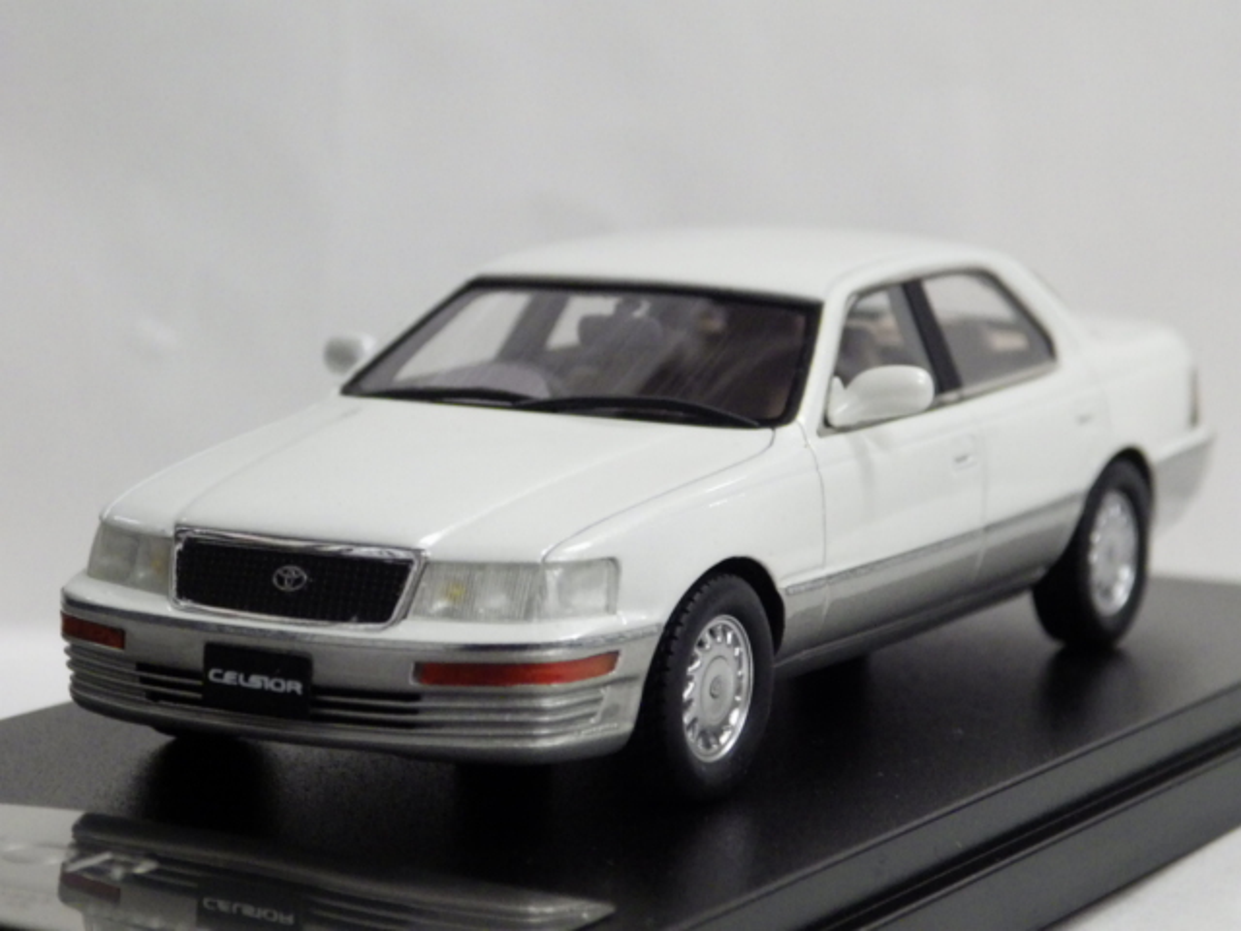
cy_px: 466
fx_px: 4266
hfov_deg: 16.6
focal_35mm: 119
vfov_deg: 12.5
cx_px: 620
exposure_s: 1/50
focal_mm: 21.3
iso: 800
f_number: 4.8
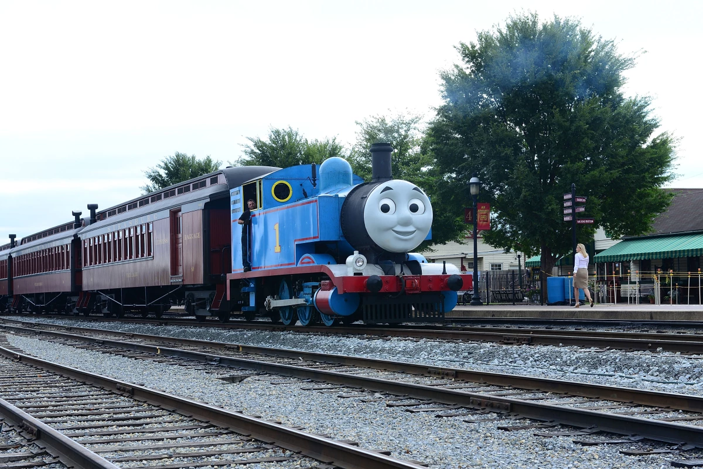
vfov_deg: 19.5
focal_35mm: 70
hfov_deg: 28.8
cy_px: 234
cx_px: 352
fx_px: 1367
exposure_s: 1/250
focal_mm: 70
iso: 400
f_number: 11
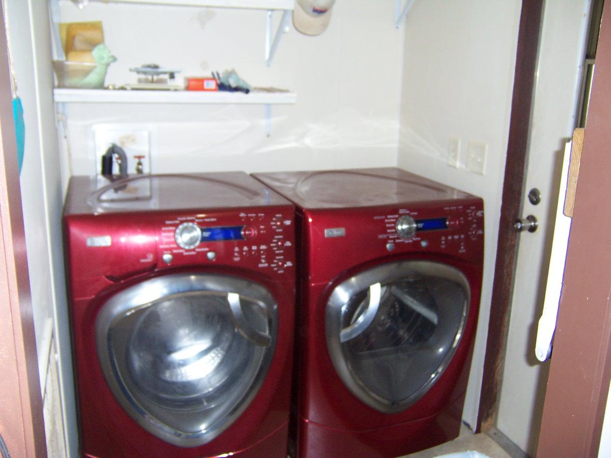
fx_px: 582
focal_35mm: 33
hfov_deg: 55.4
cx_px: 306
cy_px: 229
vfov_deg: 42.9
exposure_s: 1/60
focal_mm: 5.5
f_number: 2.8
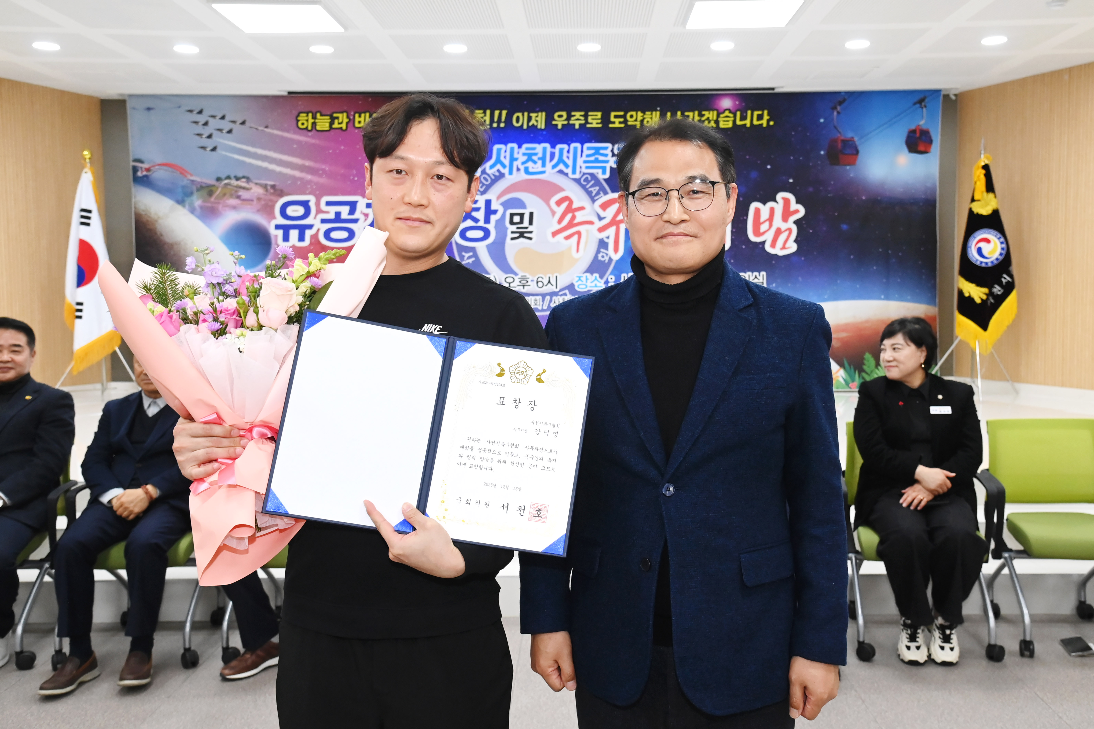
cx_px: 547
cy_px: 364
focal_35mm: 30
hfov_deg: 61.9
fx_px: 912
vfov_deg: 43.6
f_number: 6.3
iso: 3200
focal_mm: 30
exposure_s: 1/250
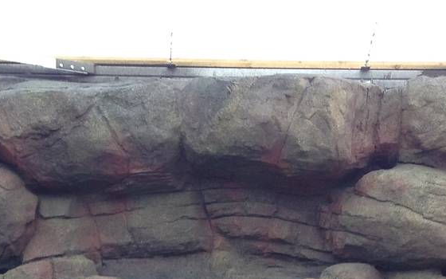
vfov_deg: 12.2
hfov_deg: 20.7
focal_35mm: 100
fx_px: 1215
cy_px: 475
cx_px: 288
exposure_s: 1/201
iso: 50
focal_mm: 4.12
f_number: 2.4
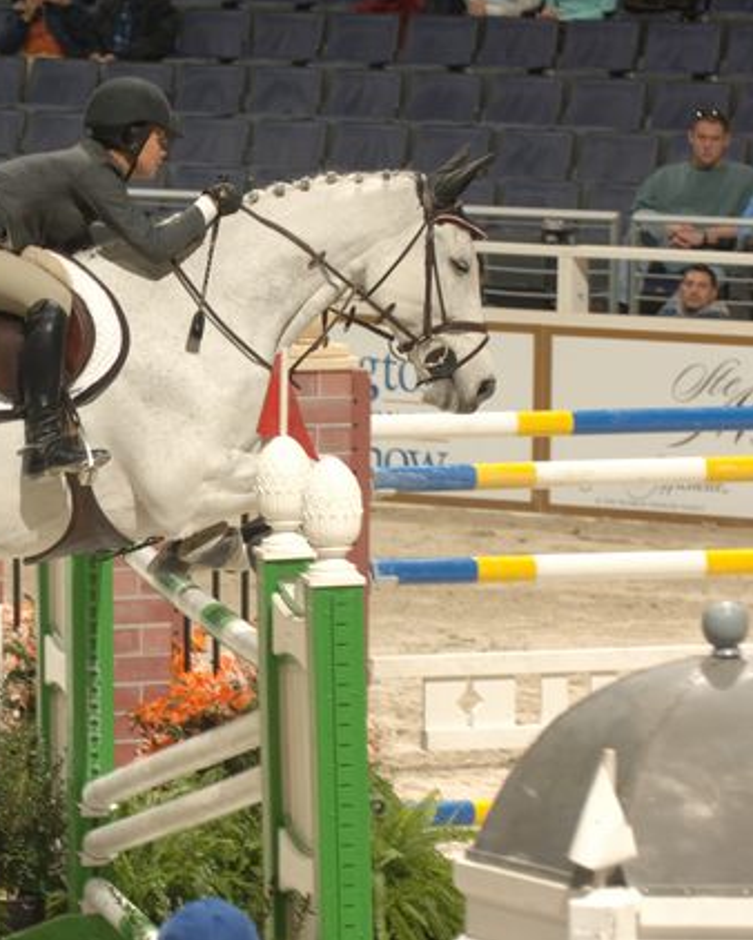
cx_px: 42
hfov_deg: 5.6
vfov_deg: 7.0
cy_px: 469
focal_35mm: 277
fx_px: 7711
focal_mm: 130
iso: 400
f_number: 6.3
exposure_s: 1/250
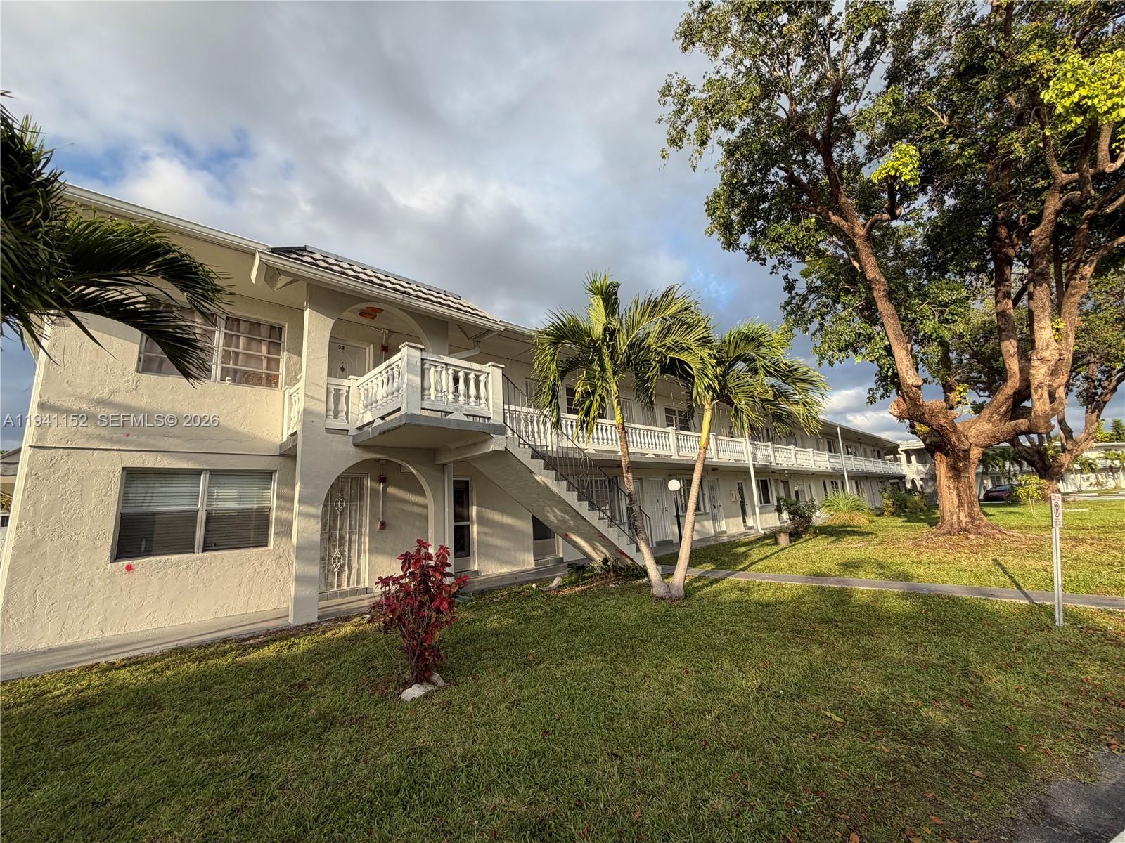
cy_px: 422
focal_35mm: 14
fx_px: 455
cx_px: 562
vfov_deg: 85.7
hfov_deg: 102.1
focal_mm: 2.22
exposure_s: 1/770
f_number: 2.2
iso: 40
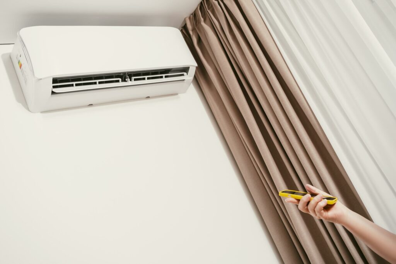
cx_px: 198
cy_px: 132
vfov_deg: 40.0
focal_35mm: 33
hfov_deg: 57.2
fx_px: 363
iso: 80
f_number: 4
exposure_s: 1/125
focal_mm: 22.3
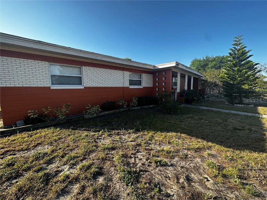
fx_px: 108
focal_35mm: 14
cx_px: 134
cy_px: 100
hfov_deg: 102.1
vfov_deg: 85.7
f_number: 2.2
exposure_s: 1/371
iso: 40
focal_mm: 2.22
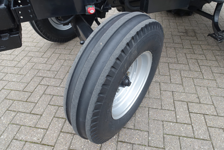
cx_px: 112
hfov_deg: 73.7
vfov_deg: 53.1
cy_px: 75
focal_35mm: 24
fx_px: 149
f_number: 4
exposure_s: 1/100
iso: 125
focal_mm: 8.8
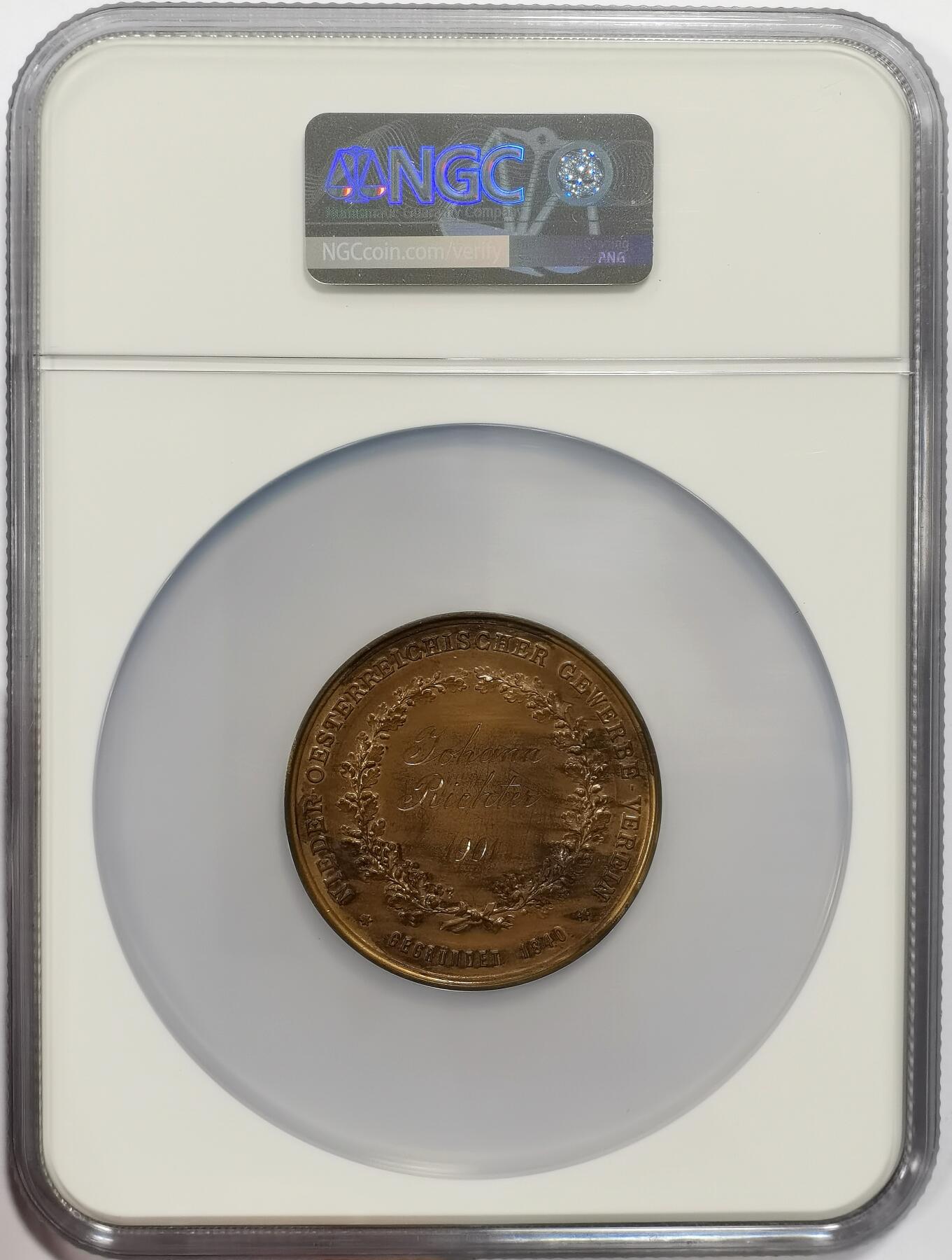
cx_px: 476
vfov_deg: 24.1
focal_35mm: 81
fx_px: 2955
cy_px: 630
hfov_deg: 18.3
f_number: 16
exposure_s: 1/100
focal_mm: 7.48
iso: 250
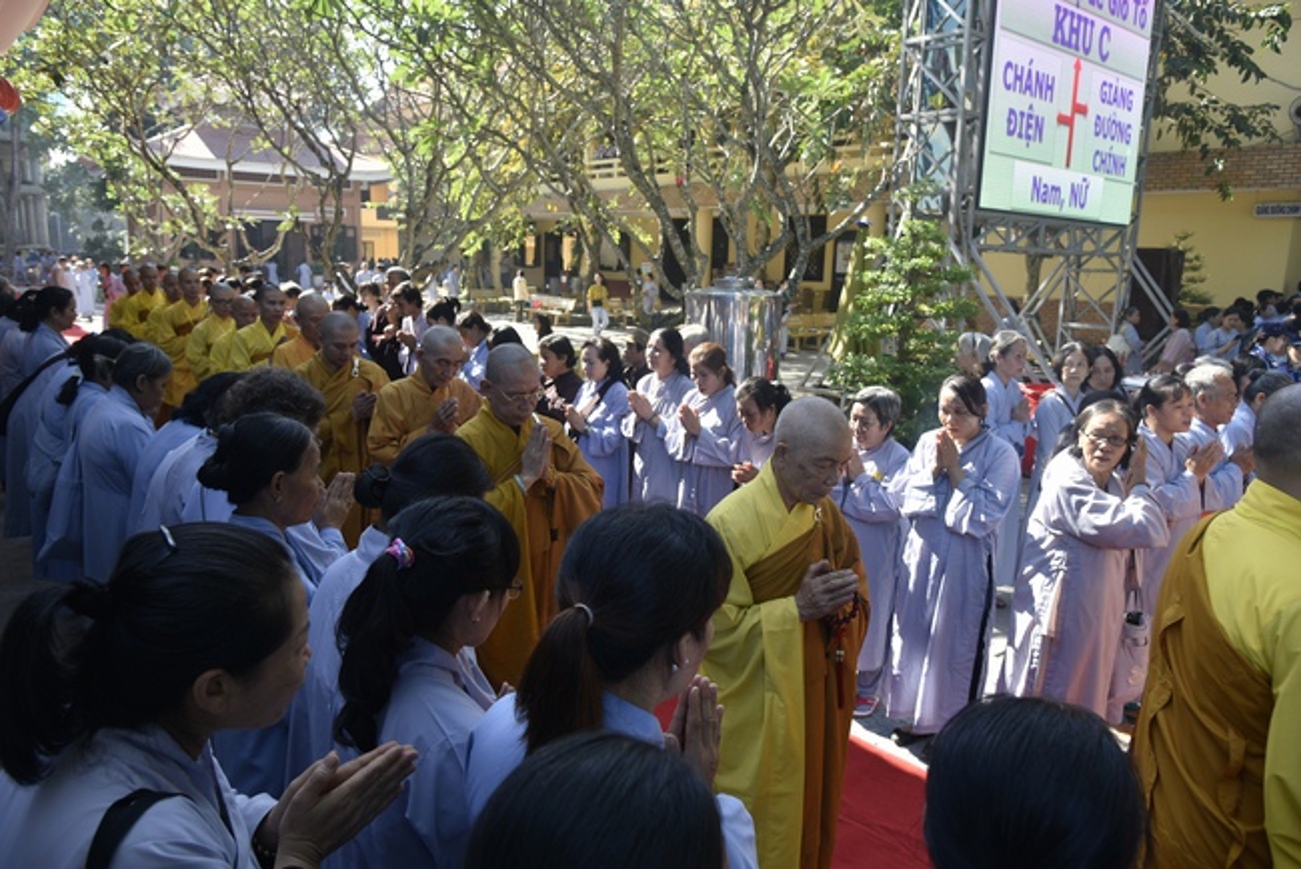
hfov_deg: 73.7
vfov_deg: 53.2
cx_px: 650
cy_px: 434
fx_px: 868
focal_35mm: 24
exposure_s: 1/125
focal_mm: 24
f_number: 5.6
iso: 100
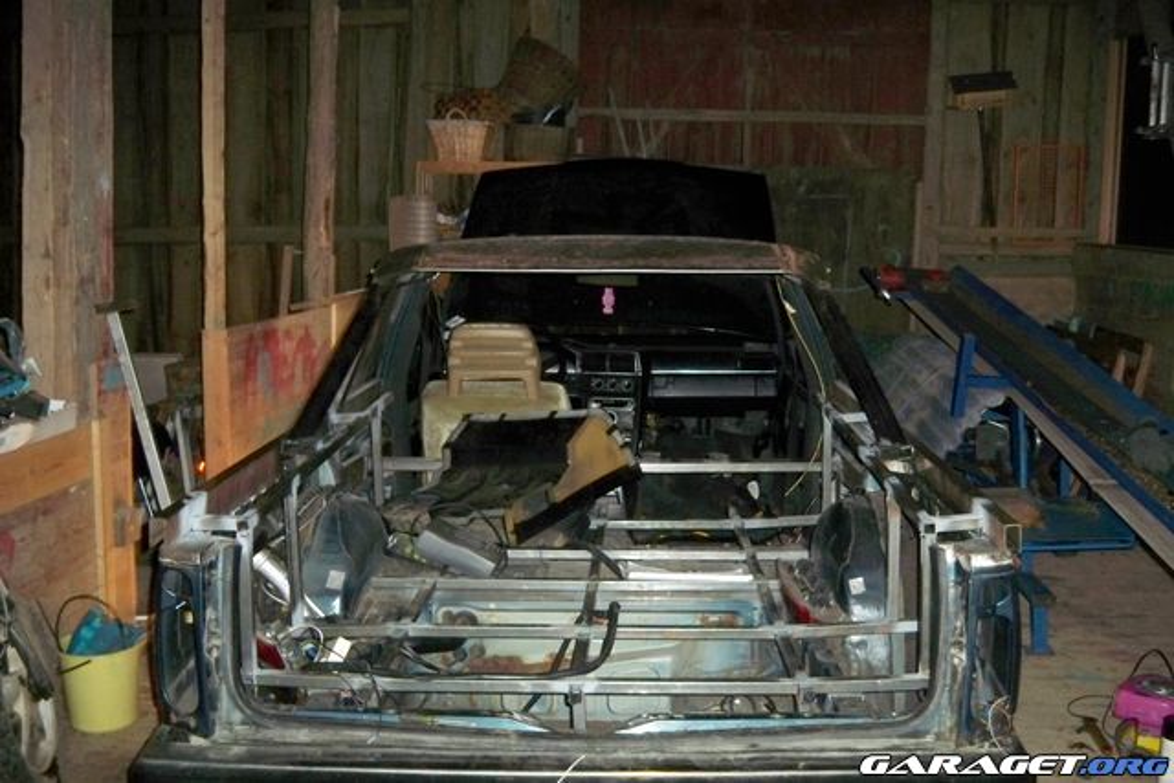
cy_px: 392
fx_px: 1207
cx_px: 587
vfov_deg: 36.0
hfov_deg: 51.9
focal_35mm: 37
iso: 400
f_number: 3.1
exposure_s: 1/30
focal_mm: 7.9
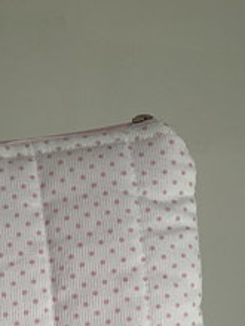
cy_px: 390
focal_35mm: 63
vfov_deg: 27.1
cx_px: 37
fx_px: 595
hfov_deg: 22.8
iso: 125
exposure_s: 1/75
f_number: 1.6
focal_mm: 4.2
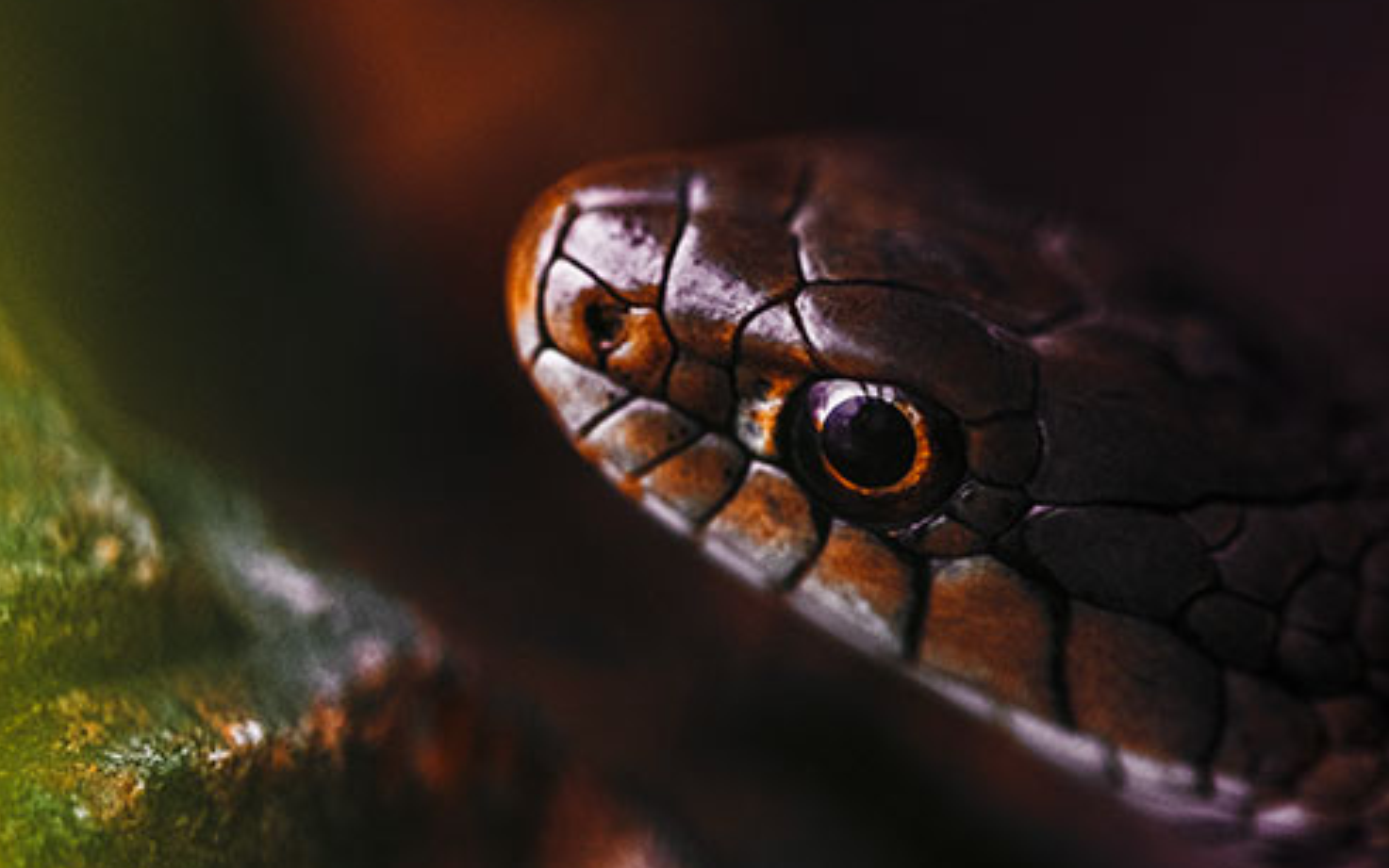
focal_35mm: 218
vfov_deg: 6.0
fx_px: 8253
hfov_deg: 9.6
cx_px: 699
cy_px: 428
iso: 2500
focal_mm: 210
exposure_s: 1/320
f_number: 9.5
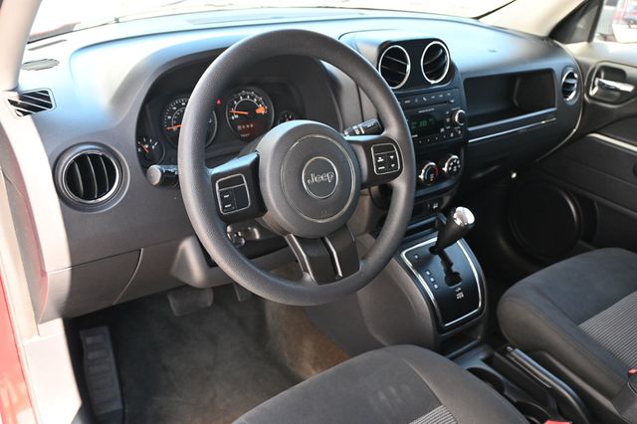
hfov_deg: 59.5
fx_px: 557
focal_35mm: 32
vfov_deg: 41.7
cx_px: 318
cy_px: 212
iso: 800
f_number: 4
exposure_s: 1/125
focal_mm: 21
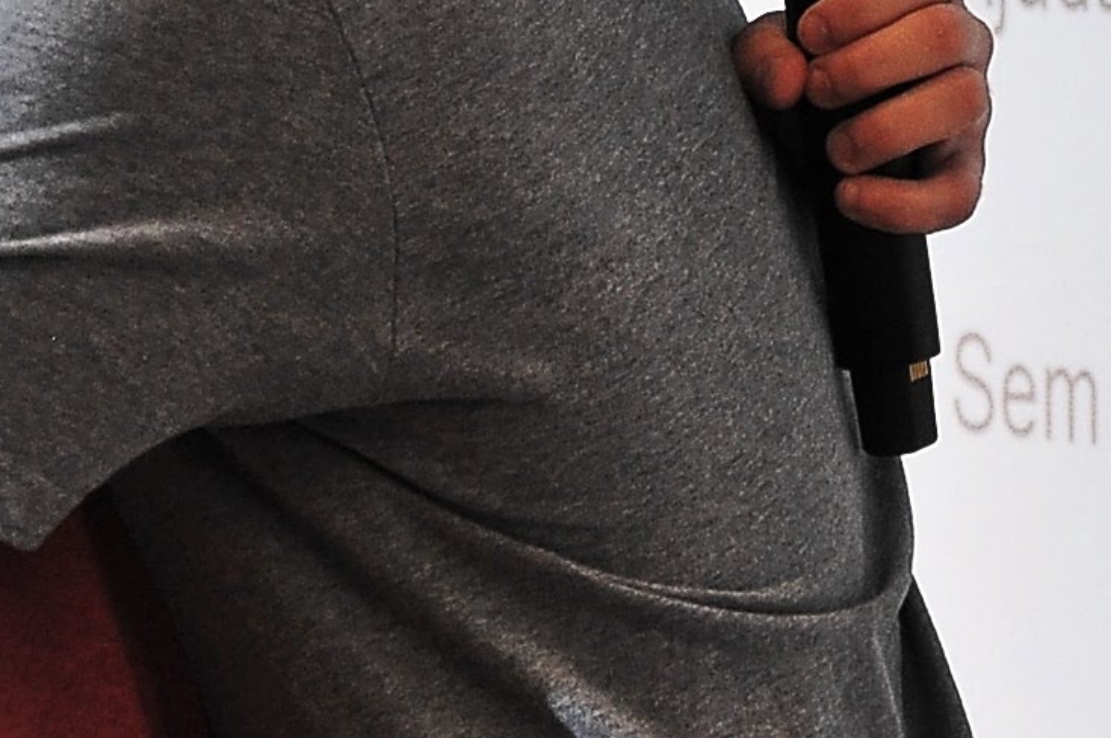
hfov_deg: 4.0
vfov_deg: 2.7
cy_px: -283
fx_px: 15780
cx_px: 933
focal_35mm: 512
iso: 400
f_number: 4.5
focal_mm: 78
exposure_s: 1/200
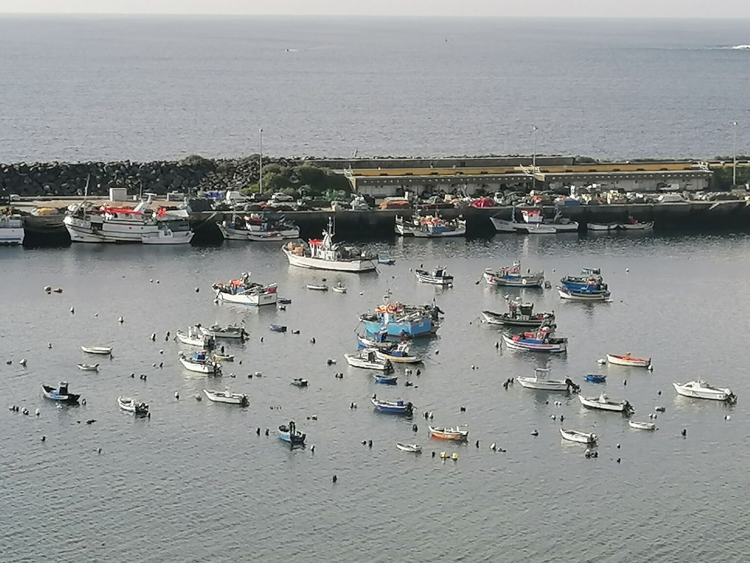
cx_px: 375
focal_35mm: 106
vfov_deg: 14.0
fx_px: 2297
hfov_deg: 18.5
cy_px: 282
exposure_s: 1/1156
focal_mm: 4.75
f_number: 1.8
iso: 50
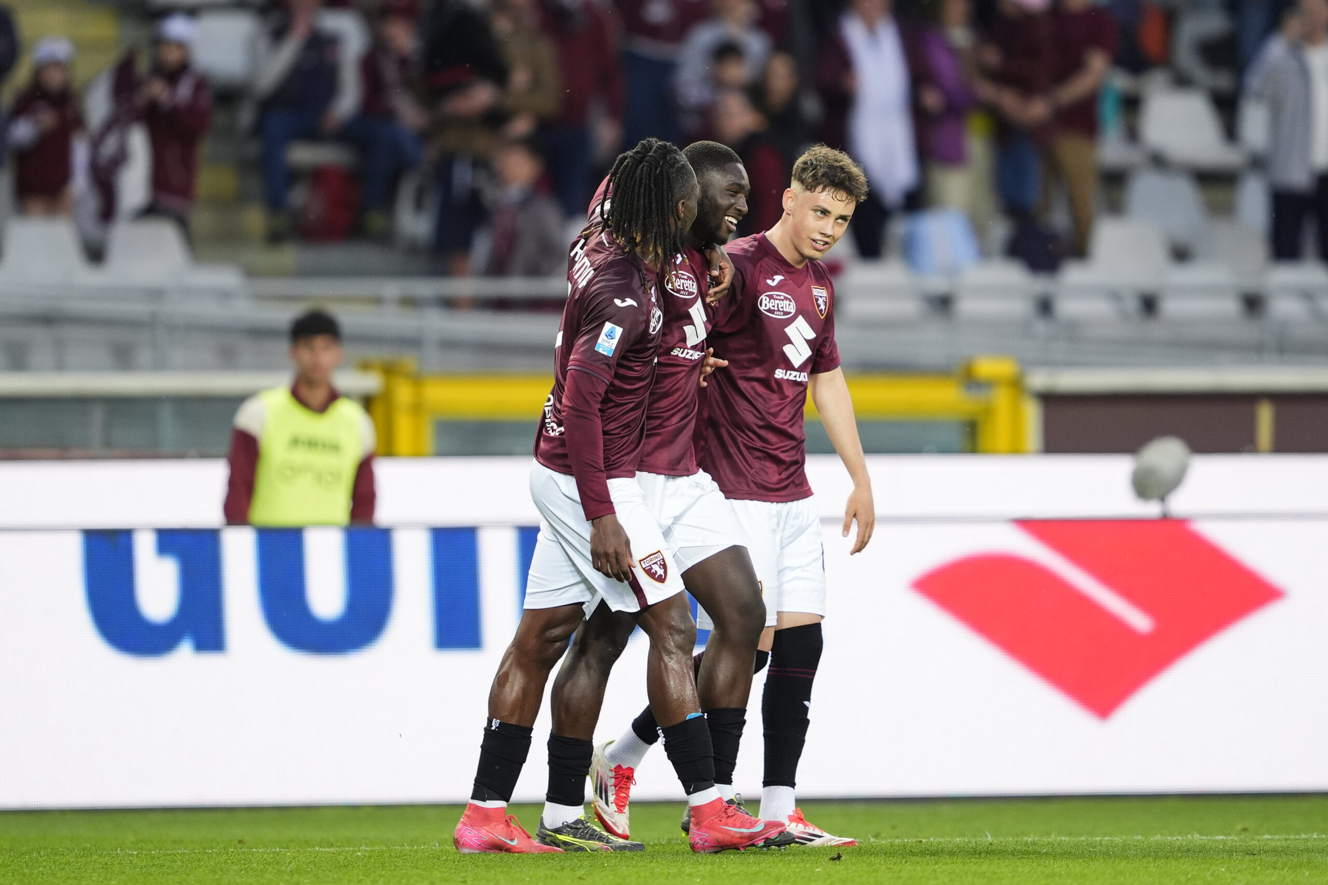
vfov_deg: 3.4
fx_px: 14755
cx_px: 664
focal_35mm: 400
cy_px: 442
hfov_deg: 5.2
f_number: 2.8
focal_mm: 400
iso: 1250
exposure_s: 1/800
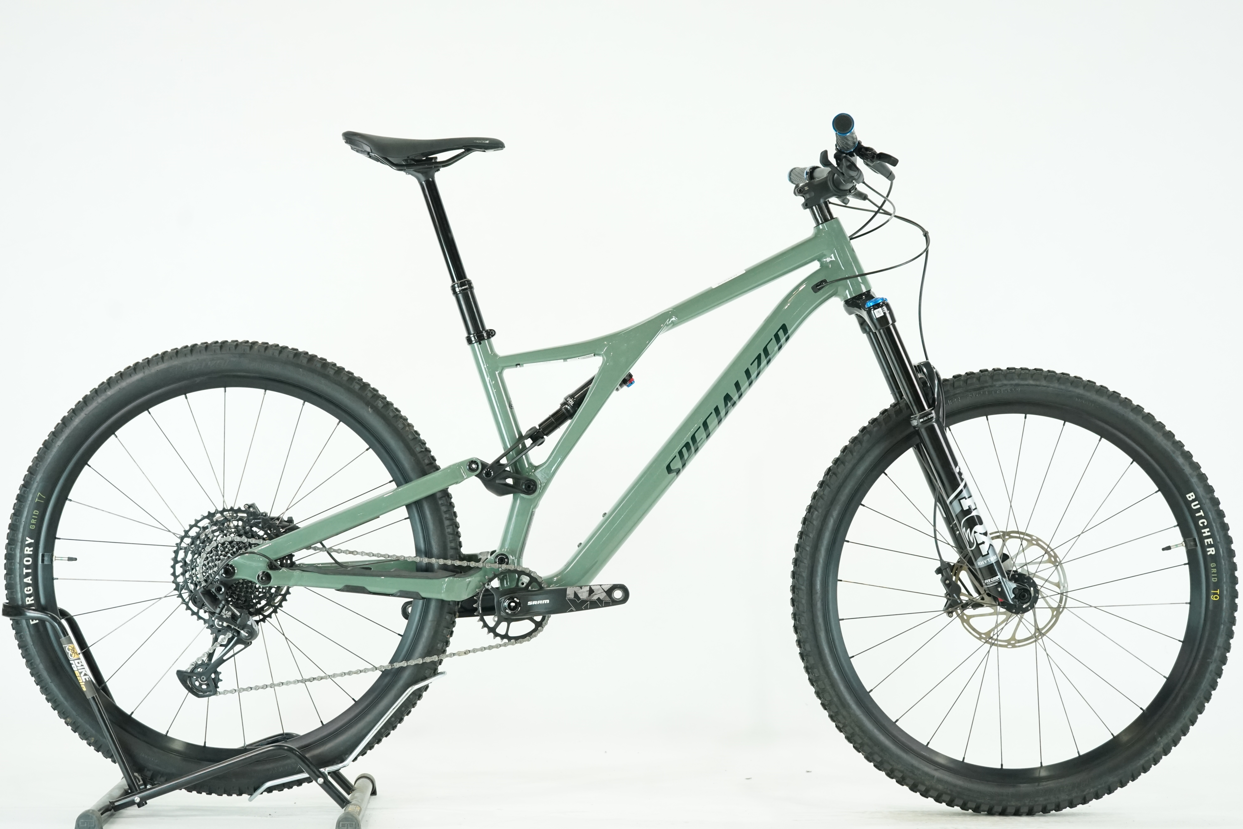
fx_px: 2106
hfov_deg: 32.9
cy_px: 414
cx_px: 622
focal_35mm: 61
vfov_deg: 22.3
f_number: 5.6
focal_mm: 61
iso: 2500
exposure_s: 1/200
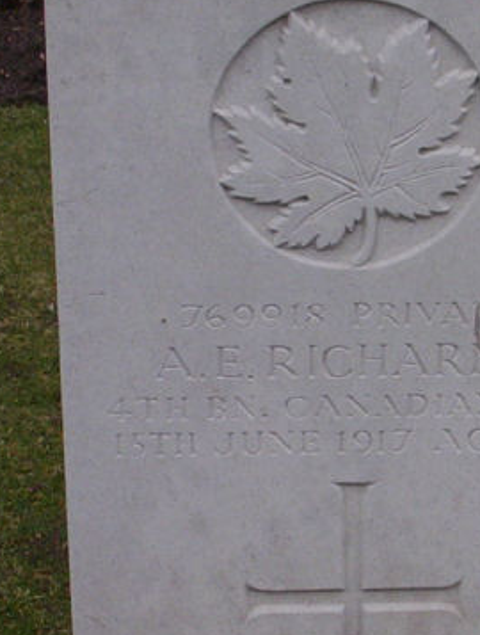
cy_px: 438
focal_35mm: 180
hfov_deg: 8.3
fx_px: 3310
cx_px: 309
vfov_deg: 10.9
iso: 100
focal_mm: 10.76
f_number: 3.62
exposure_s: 1/294
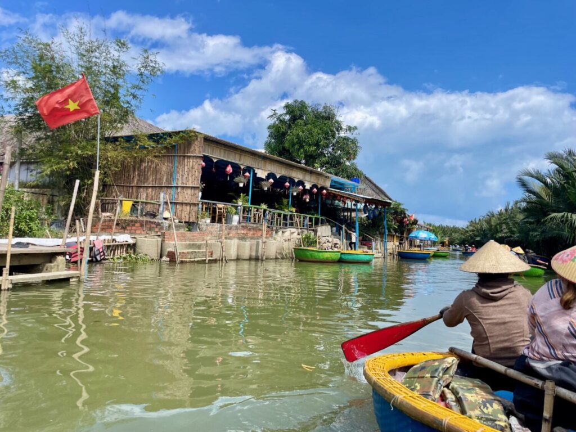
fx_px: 433
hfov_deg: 67.3
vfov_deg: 53.1
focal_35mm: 26
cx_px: 288
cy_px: 216
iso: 32
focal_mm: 4.2
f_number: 1.6
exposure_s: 1/4000
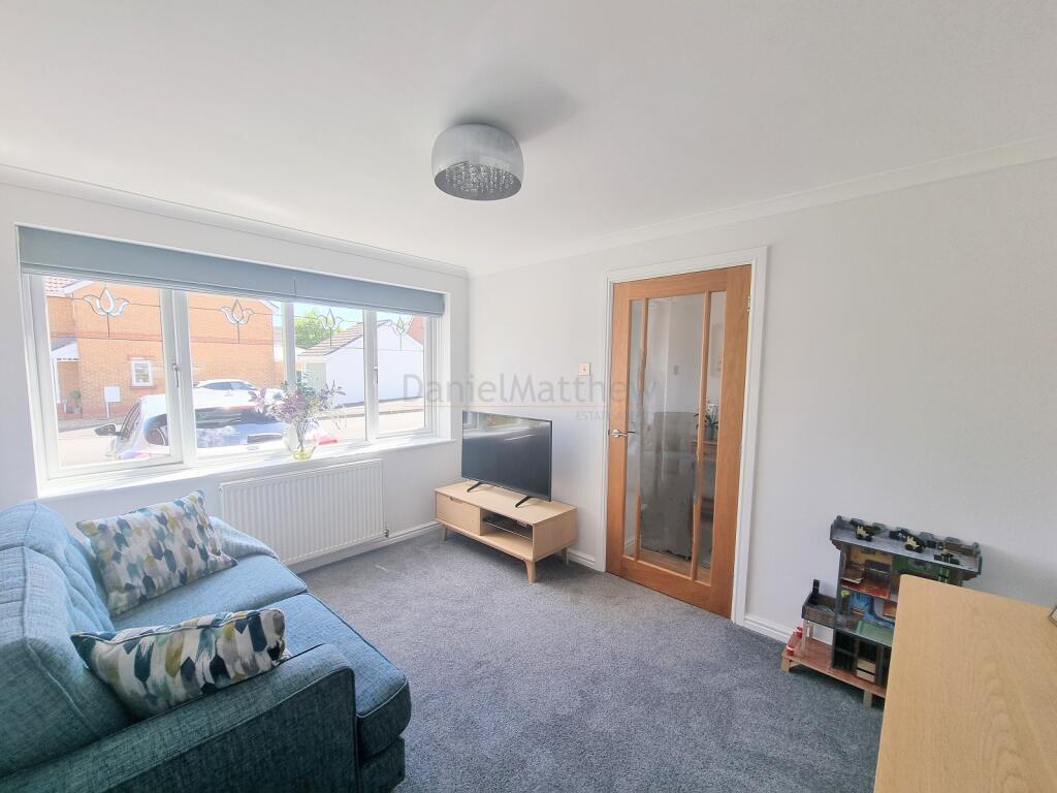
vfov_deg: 89.9
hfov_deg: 106.2
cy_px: 396
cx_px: 528
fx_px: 397
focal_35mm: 13
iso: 50
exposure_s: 1/219
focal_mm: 2.2
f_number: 2.2
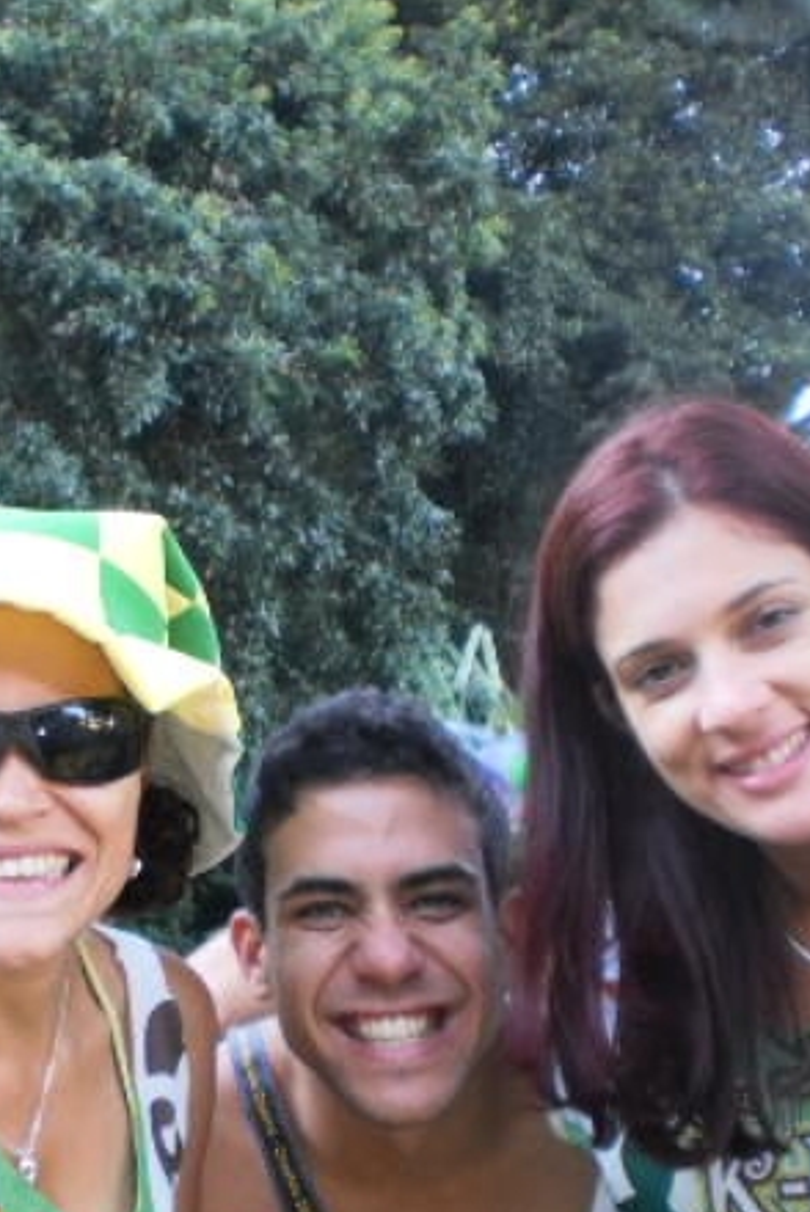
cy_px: 708
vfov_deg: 29.6
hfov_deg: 19.3
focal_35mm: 68
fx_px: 2291
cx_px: -41
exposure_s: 1/30
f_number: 3.1
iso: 125
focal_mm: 6.3
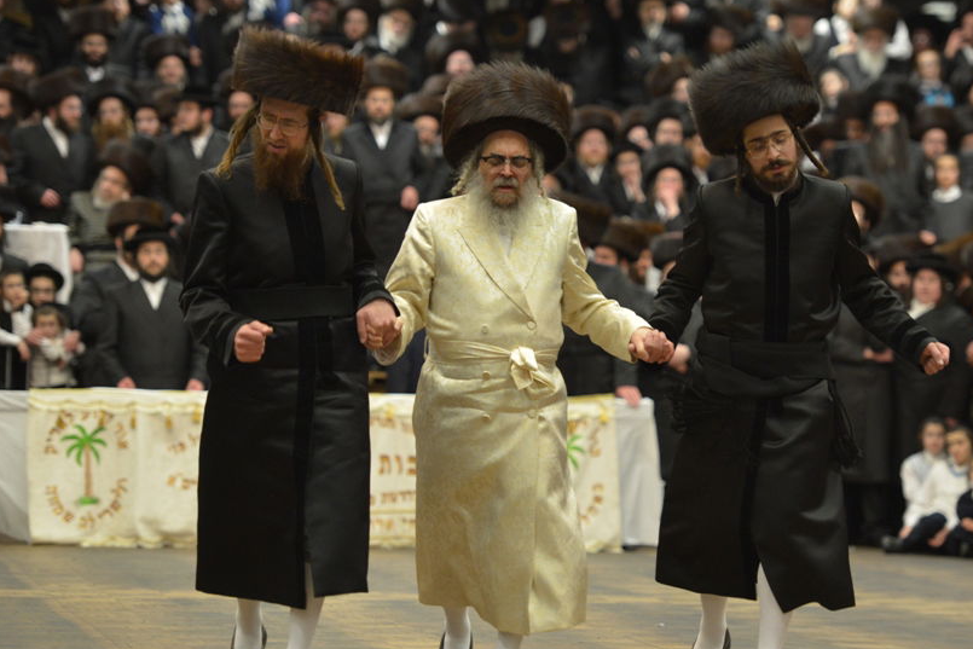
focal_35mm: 159
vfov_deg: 8.6
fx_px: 4298
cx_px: 557
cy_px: 358
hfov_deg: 12.9
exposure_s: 1/160
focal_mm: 125
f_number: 2.8
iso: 2200
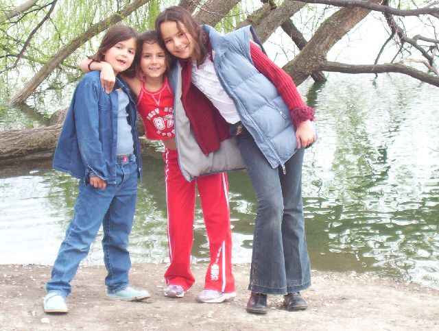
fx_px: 1373
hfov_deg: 18.2
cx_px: 220
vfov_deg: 13.8
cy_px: 166
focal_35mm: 108
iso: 140
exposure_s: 1/90
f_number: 4.72
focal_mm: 16.61
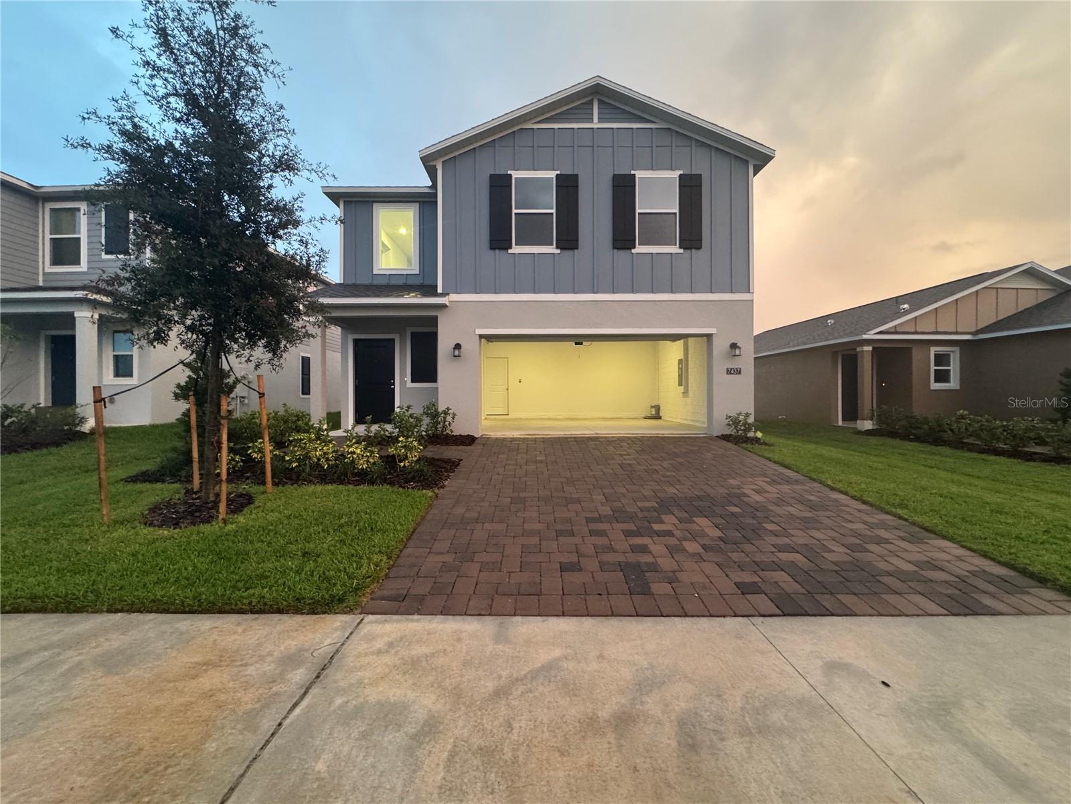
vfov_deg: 85.7
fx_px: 433
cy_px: 402
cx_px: 536
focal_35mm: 14
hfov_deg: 102.1
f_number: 2.2
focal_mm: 2.22
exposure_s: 1/60
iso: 640
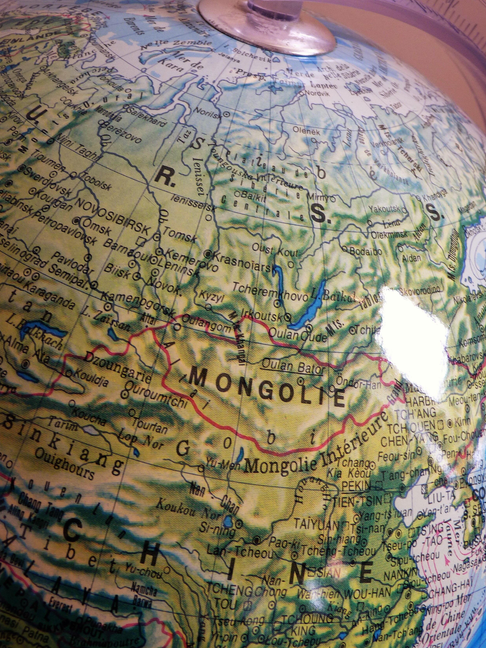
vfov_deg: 40.4
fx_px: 880
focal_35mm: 47
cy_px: 318
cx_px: 225
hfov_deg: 30.9
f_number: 3
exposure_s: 1/30
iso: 125
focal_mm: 6.9
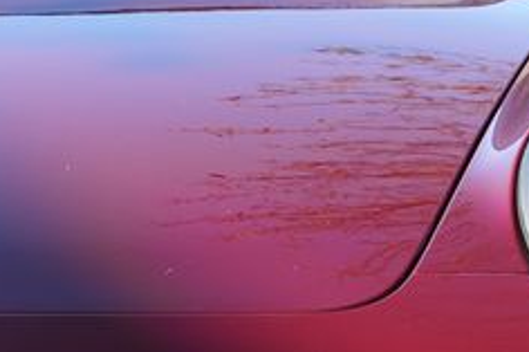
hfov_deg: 6.1
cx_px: -83
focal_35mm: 339
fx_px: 4978
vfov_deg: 4.0
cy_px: 219
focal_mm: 50
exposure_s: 1/160
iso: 125
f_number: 4
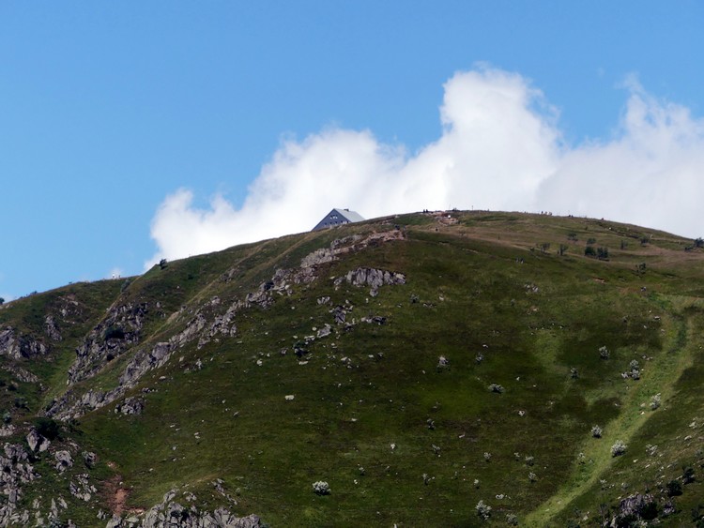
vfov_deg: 6.3
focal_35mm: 236
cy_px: 264
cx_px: 352
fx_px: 4801
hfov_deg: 8.4
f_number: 4
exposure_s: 1/1300
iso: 100
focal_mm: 42.5
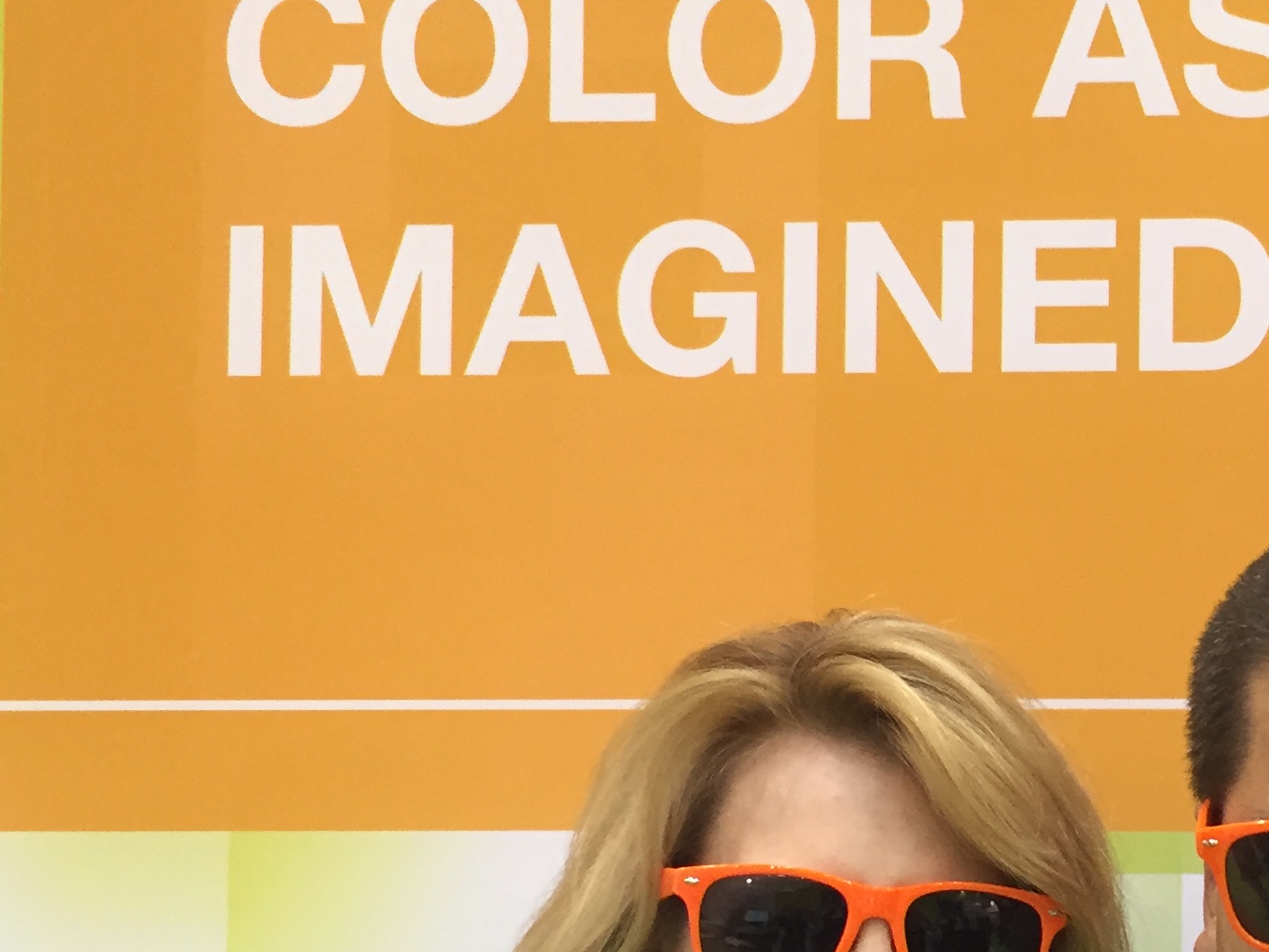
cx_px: 1125
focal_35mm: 71
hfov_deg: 26.5
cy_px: 646
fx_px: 2603
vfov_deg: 20.6
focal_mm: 4.15
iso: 64
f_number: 2.2
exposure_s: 1/33
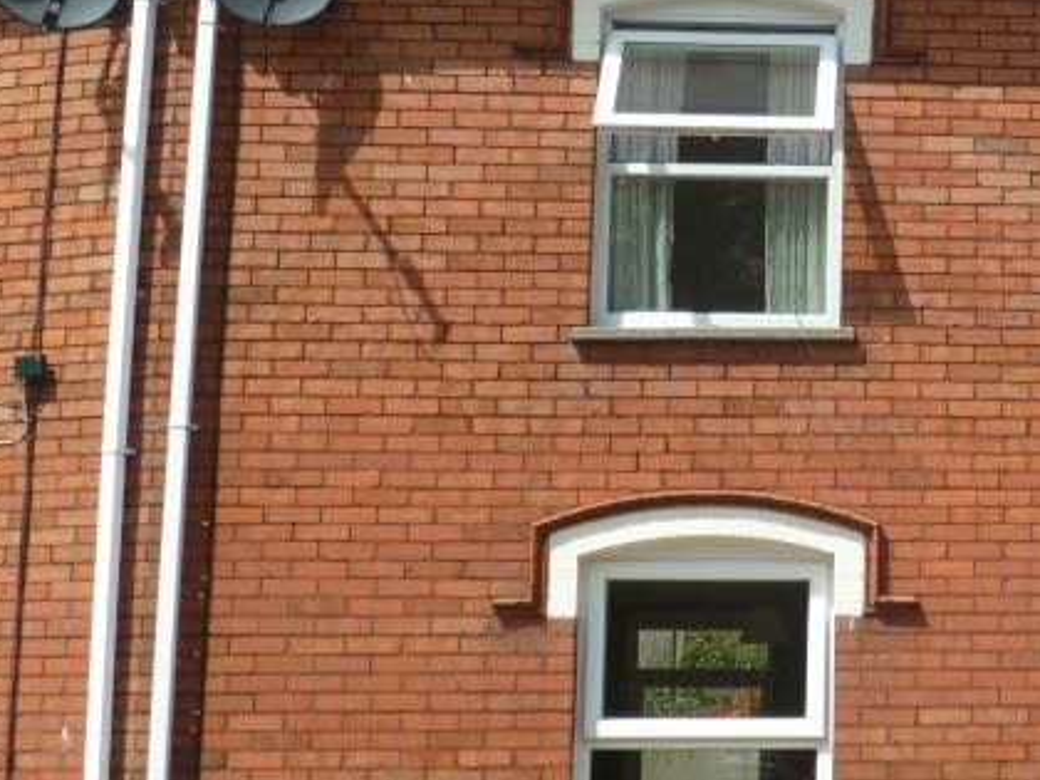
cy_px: 324
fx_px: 2343
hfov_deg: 23.4
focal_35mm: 78
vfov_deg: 18.9
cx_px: 1171
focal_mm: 5.7
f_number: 2.9
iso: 100
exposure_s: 1/1000
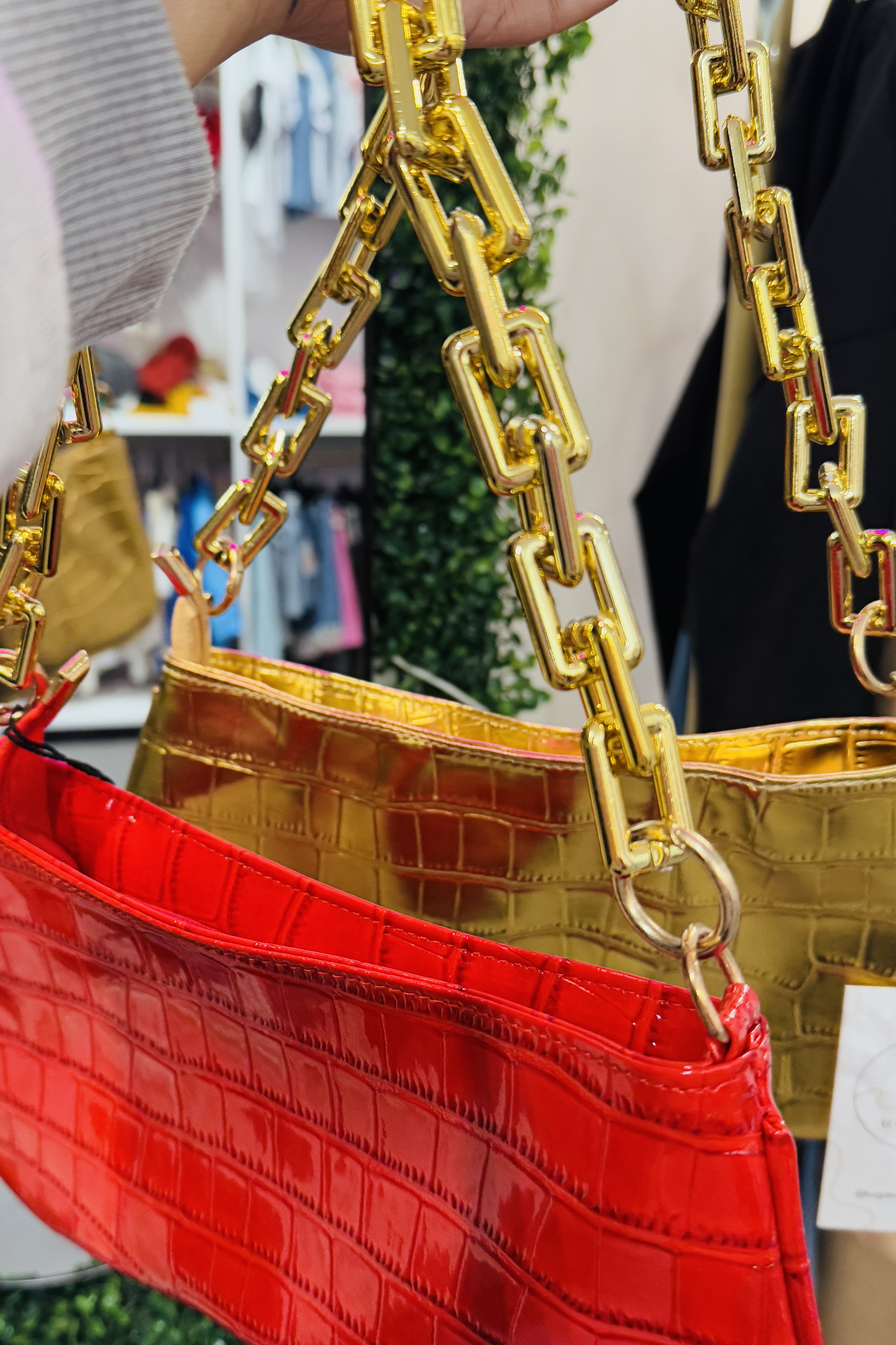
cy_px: 688
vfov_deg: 58.7
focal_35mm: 32
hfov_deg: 41.1
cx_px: 432
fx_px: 1195
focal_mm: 6.76
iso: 320
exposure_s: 1/50
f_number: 1.78
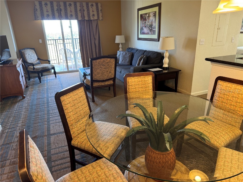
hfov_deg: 71.6
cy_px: 91
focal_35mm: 24
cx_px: 122
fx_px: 168
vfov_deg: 56.8
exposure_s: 1/60
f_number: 1.78
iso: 160
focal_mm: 6.76
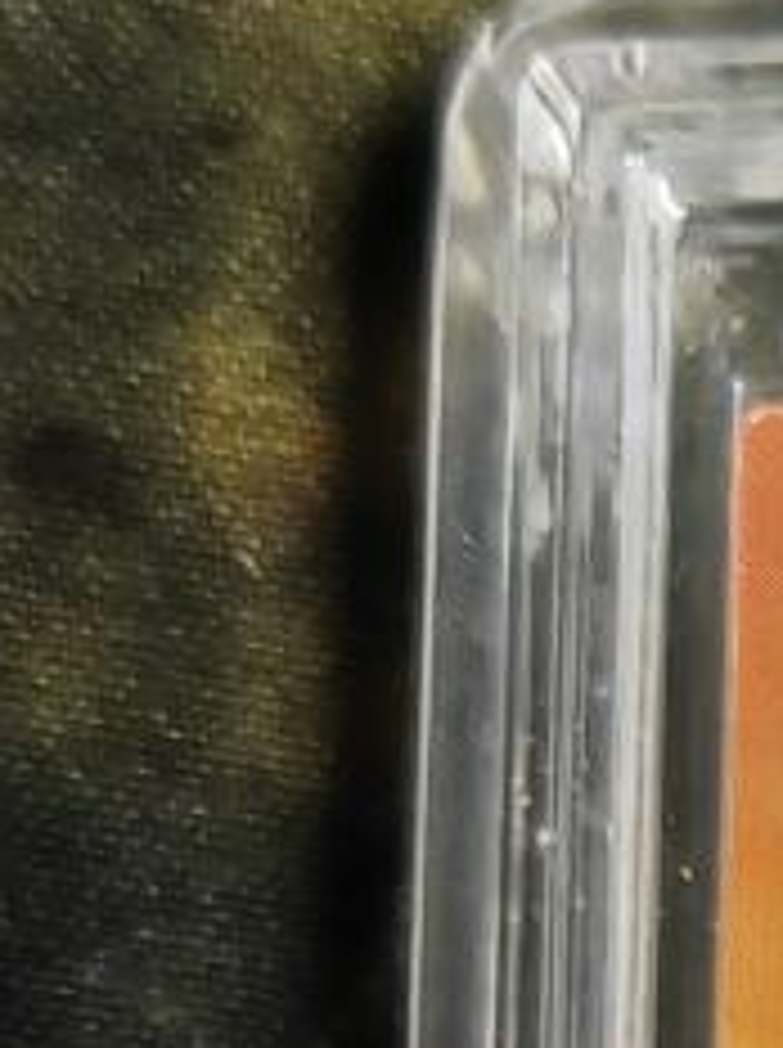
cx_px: 2565
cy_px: 3783
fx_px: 6321
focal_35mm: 209
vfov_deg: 7.5
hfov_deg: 6.3
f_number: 1.8
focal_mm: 5.53
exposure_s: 1/100
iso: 320
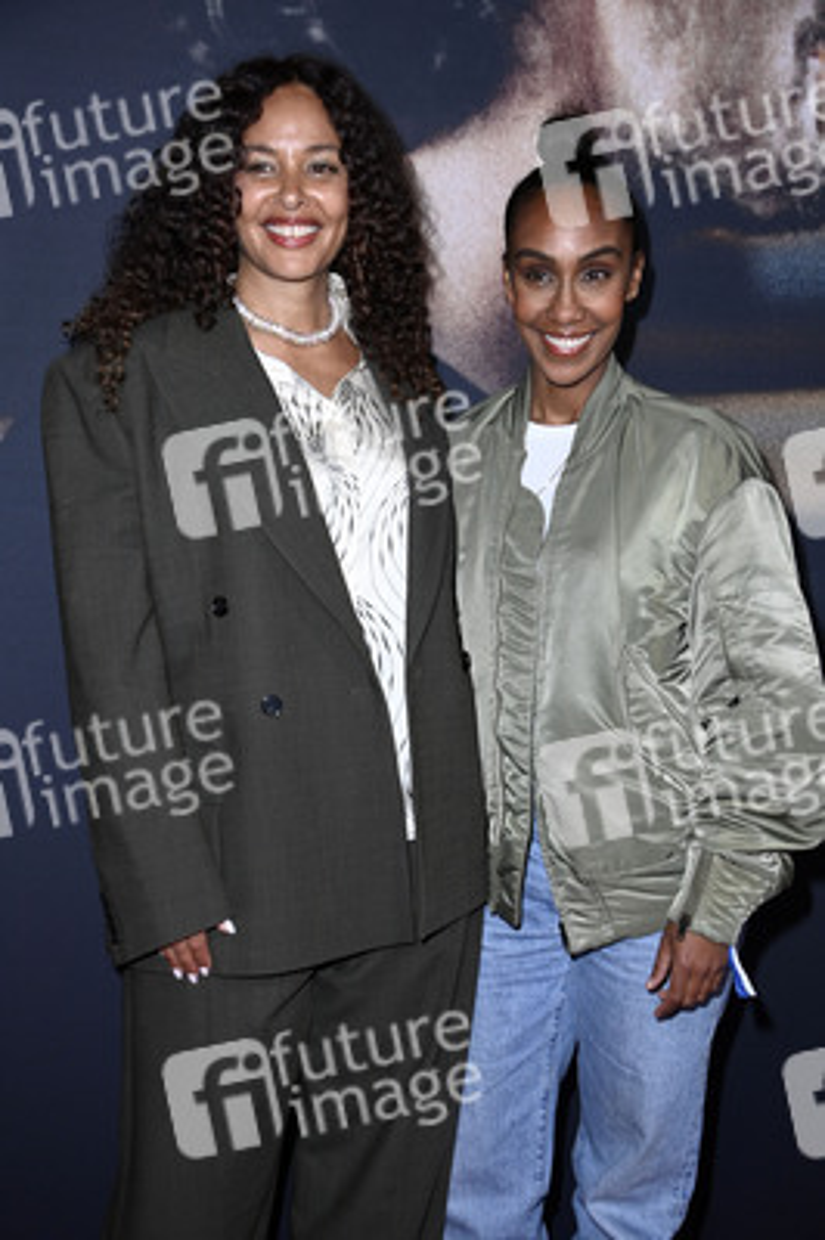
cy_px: 620
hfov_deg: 24.2
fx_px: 1928
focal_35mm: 56
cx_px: 412
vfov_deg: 35.7
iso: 1000
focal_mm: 56
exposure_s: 1/250
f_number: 5.6
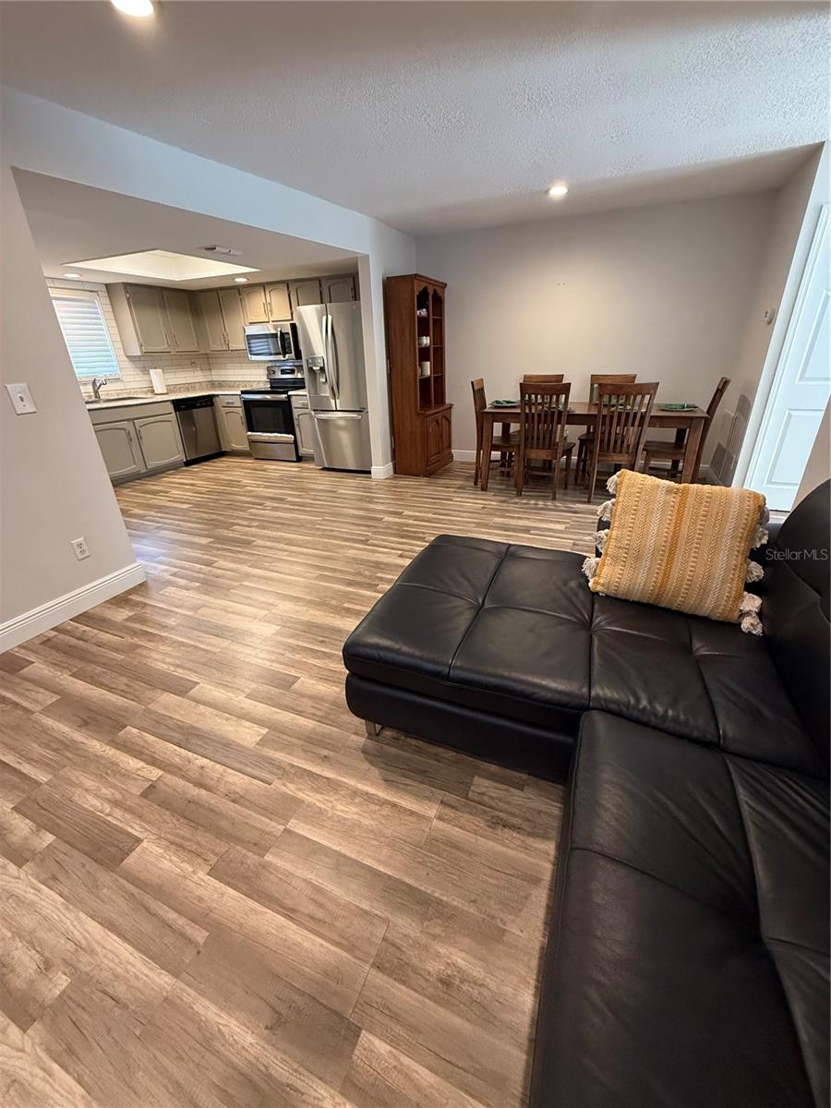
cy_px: 554
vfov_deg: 102.1
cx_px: 416
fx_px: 448
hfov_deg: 85.7
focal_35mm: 14
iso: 640
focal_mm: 2.22
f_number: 2.2
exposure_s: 1/60
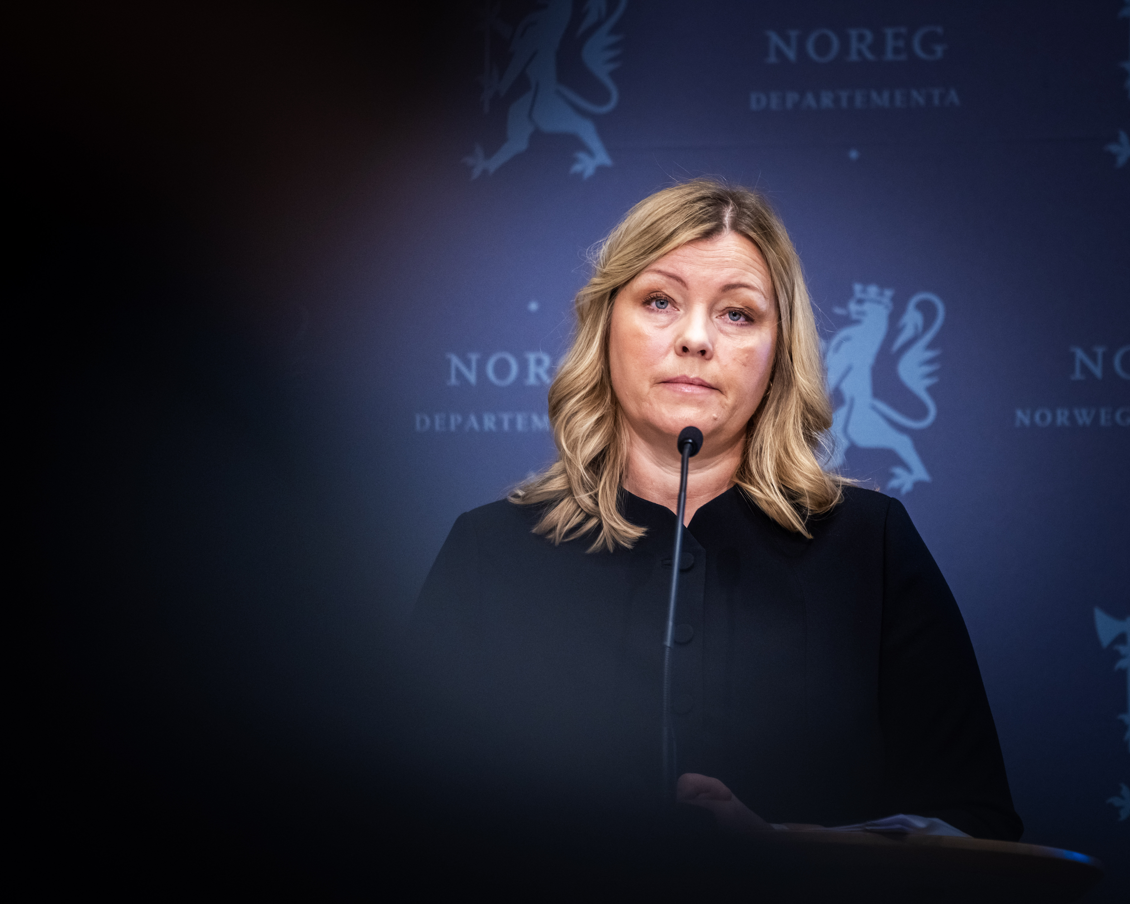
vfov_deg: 6.8
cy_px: 451
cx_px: 539
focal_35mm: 226
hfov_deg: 8.5
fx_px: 7558
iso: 3200
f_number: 4
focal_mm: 200
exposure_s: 1/250
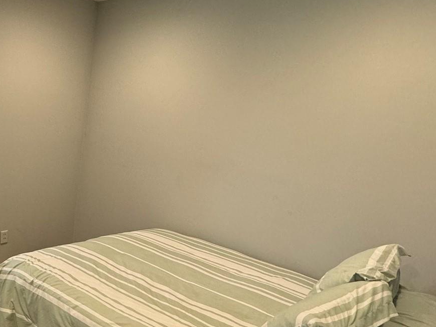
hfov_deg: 48.8
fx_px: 416
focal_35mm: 33
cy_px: 225
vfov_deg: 42.2
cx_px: 36
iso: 250
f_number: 2.2
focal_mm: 2.22
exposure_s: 1/120
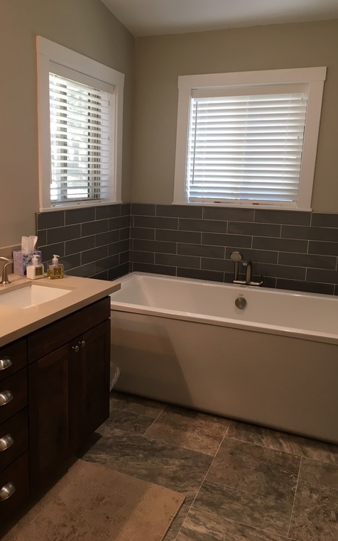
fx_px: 457
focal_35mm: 31
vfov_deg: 61.2
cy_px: 270
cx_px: 142
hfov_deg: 40.5
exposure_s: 1/30
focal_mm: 4.15
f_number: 2.2
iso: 64
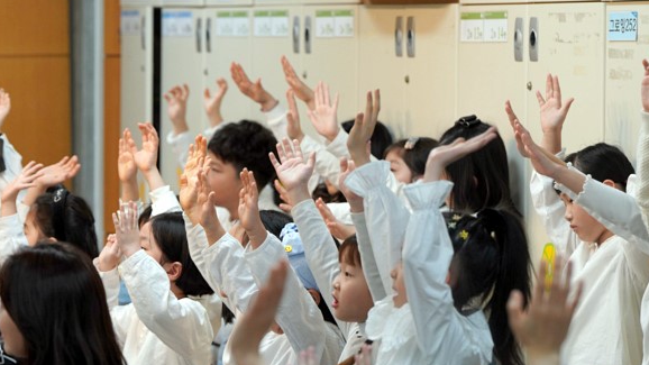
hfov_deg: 9.2
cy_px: 211
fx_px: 4044
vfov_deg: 5.2
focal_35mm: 235
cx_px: 195
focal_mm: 144
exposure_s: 1/160
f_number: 4
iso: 1250
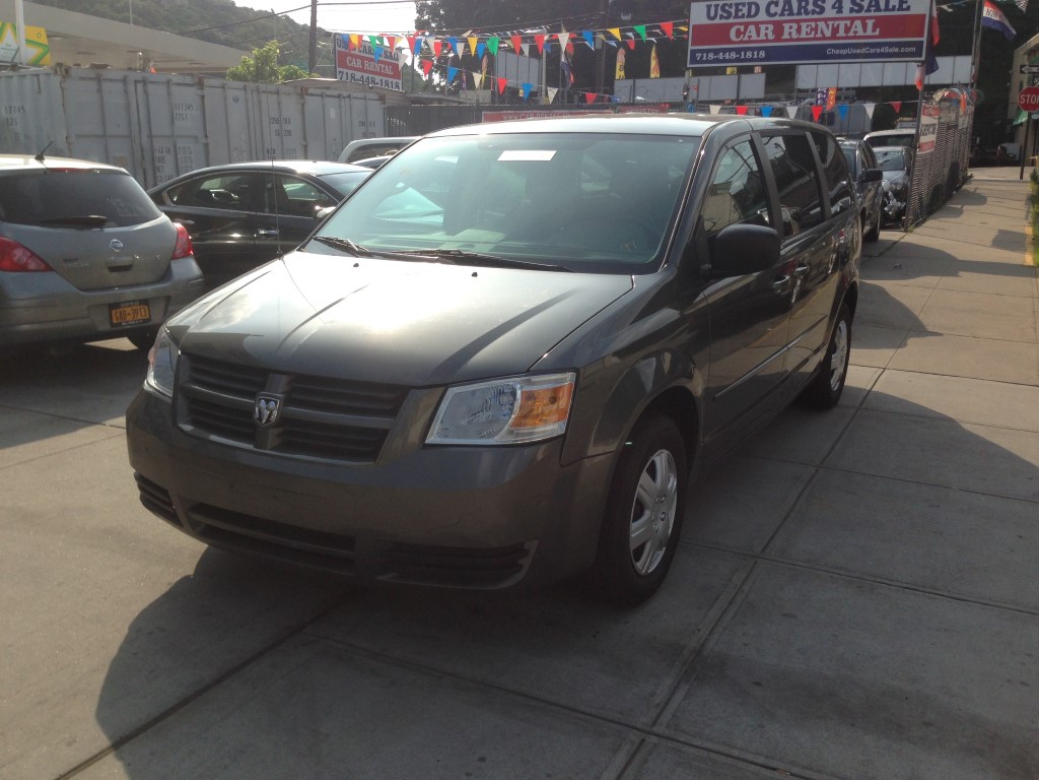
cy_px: 390
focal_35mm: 33
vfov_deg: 42.9
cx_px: 520
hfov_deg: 55.4
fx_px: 990
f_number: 2.4
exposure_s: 1/1550
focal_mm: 4.12
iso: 50
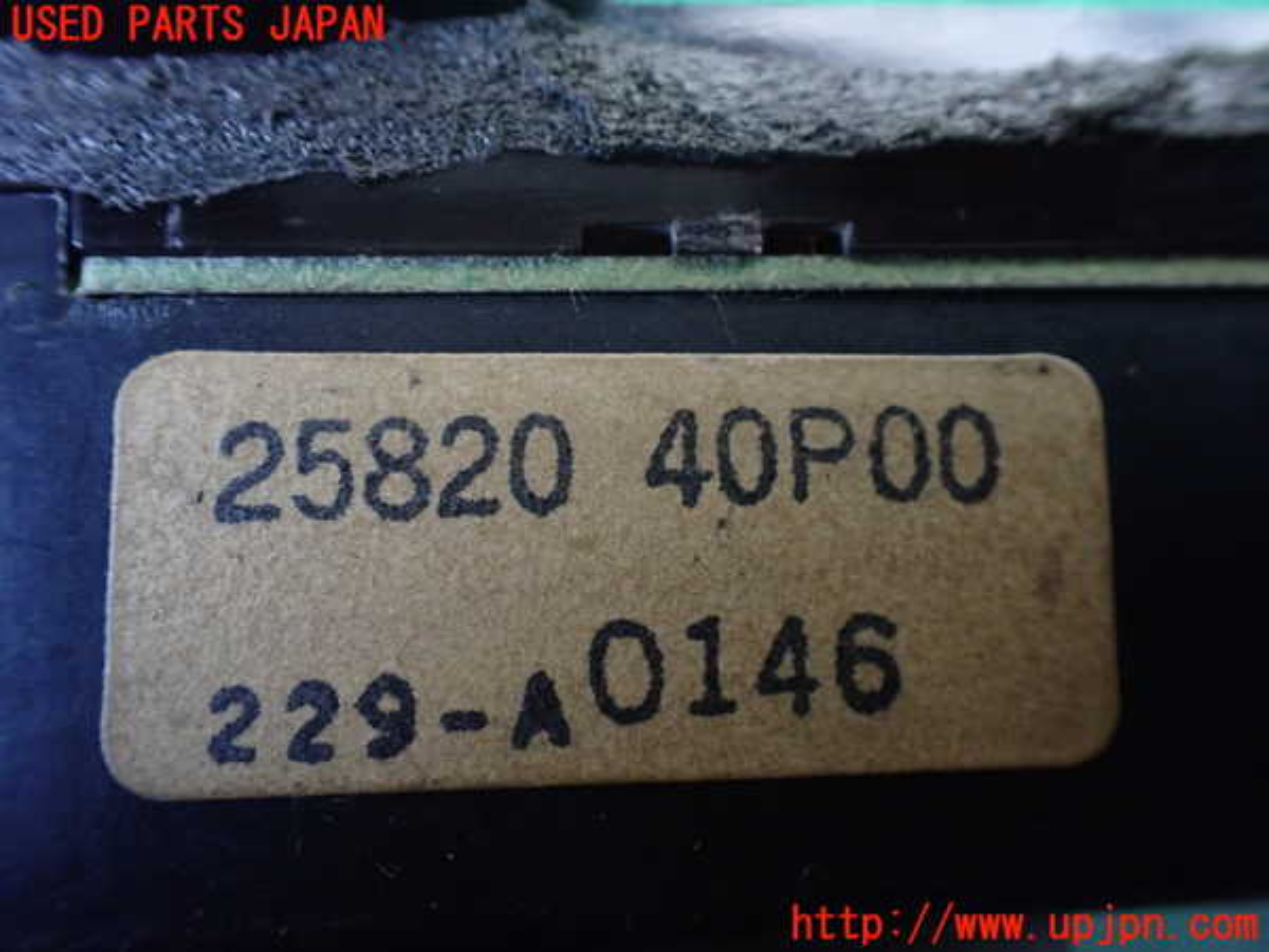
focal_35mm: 30
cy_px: 476
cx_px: 634
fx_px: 1100
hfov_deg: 60.0
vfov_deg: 46.8
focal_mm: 5.4
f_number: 2.3
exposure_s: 1/60
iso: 800
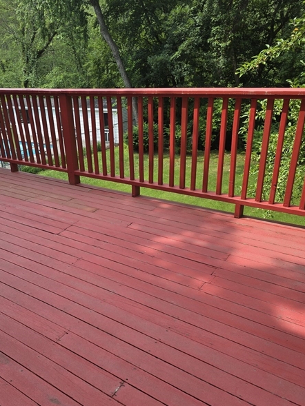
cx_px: 110
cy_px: 234
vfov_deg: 59.7
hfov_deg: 46.3
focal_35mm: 30
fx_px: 352
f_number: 1.7
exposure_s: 1/443
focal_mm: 6.3
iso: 12
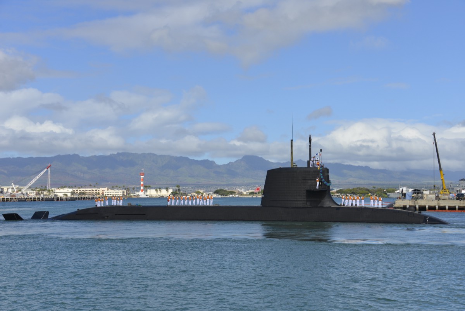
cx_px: 232
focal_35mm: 62
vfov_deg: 21.9
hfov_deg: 32.4
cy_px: 156
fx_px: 801
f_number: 7.1
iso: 200
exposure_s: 1/800
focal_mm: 62
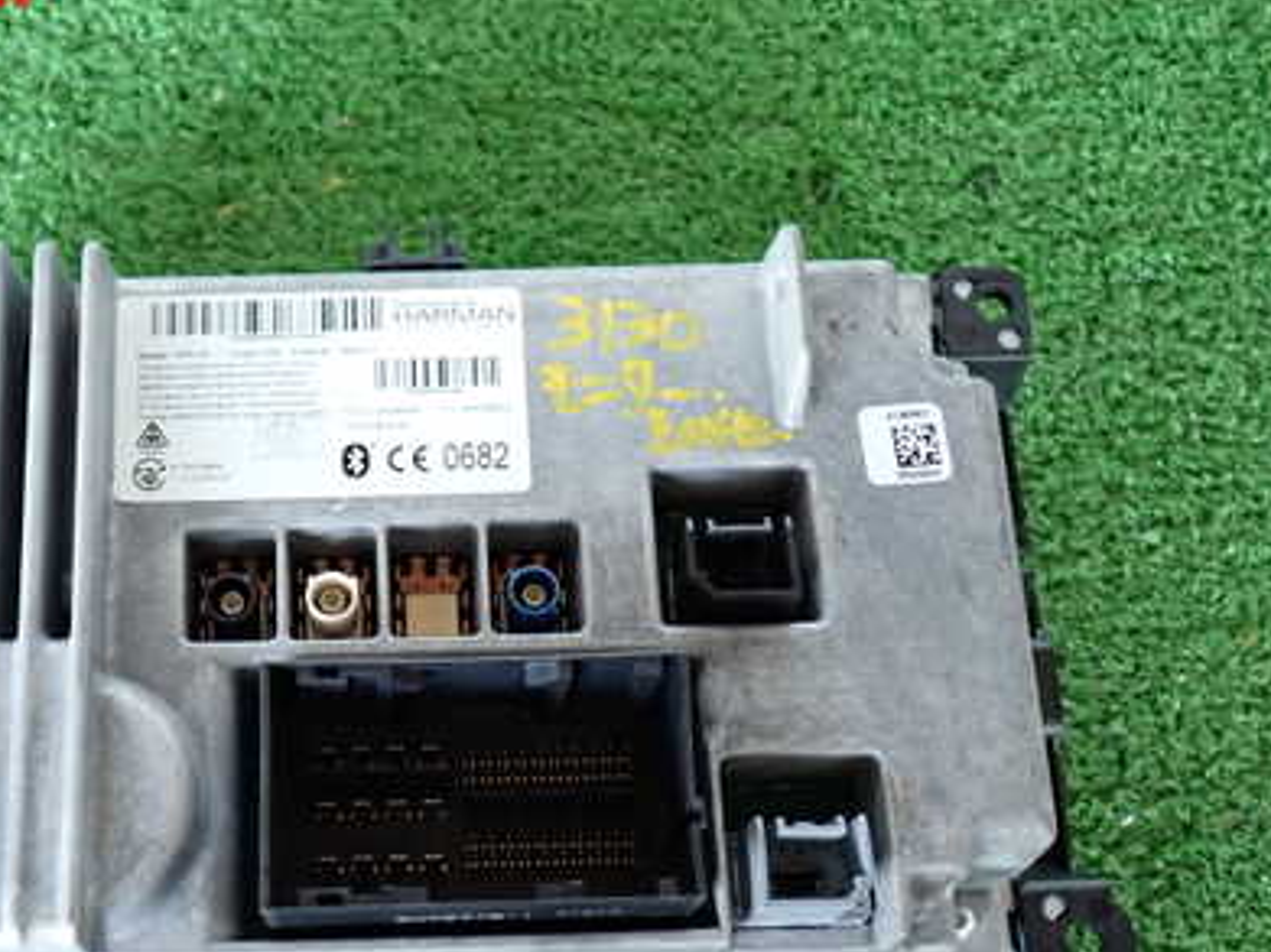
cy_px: 676
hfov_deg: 40.7
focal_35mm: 46
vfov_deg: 31.1
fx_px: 1688
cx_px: 413
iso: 400
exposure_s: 1/30
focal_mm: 5.4
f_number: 2.3
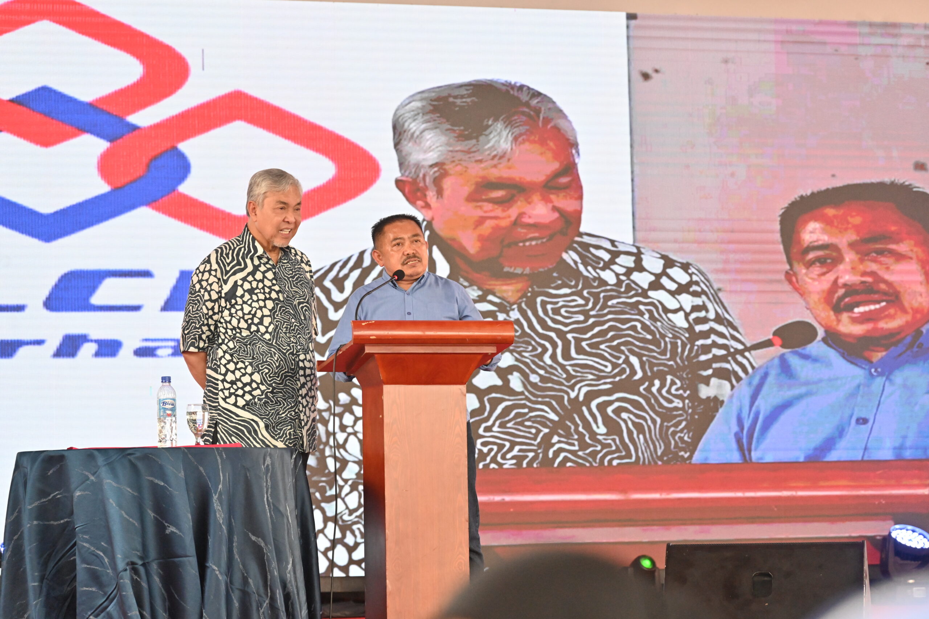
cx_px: 464
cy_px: 310
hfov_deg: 17.1
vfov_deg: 11.4
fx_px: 3097
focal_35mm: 120
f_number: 5.6
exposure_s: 1/500
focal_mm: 120
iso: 3200
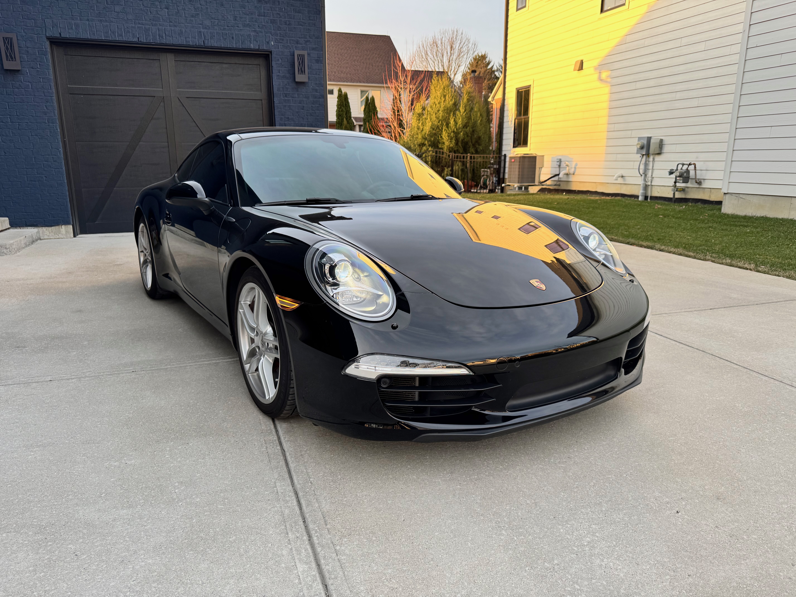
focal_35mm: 24
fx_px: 552
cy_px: 298
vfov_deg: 56.8
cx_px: 398
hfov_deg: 71.6
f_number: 1.78
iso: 80
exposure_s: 1/192
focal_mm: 6.76
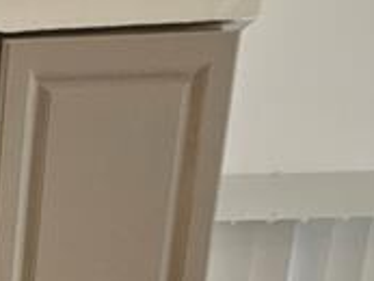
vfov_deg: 15.9
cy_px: 631
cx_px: -374
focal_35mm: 60
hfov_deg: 19.1
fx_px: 649
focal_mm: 1.74
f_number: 2.2
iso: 100
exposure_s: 1/60
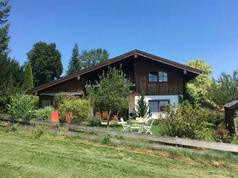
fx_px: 206
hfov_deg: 60.0
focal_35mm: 30
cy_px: 87
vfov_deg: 46.8
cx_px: 121
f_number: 2.2
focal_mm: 4.15
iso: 25
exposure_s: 1/718
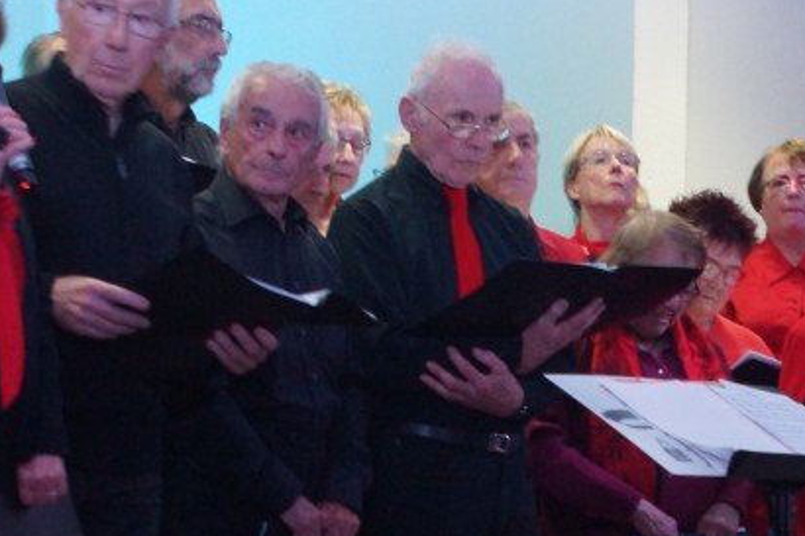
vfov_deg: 9.1
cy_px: 569
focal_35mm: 150
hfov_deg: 13.5
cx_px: 752
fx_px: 3353
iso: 1600
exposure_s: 1/15
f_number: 5.6
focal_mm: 40
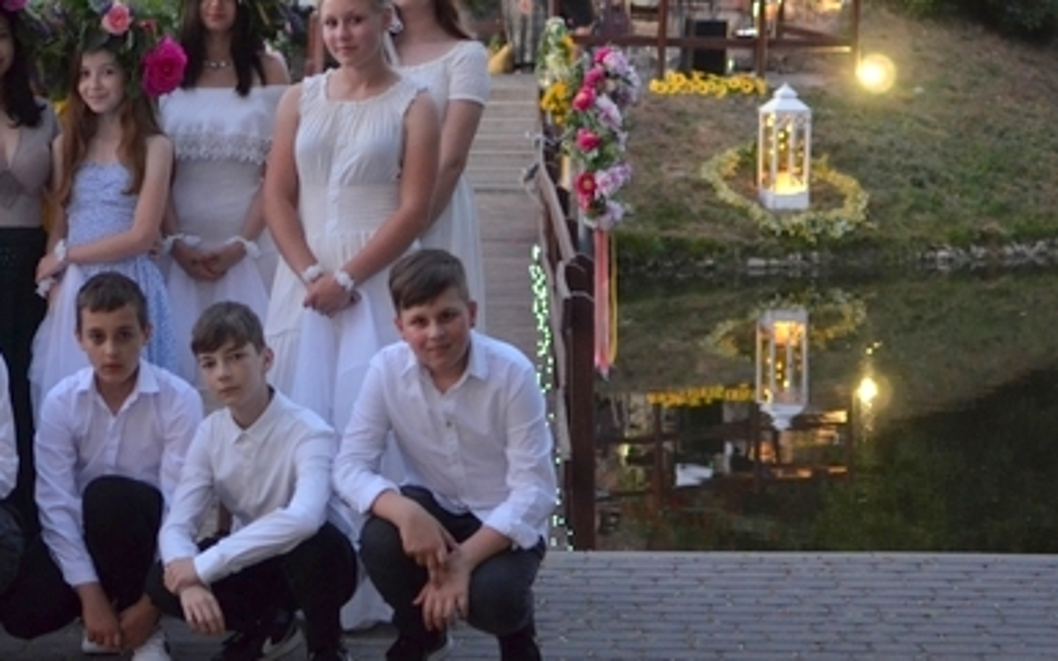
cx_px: 315
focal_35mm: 97
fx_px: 2794
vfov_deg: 13.4
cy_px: 140
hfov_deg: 21.3
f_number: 2
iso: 1600
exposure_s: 1/25
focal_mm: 35
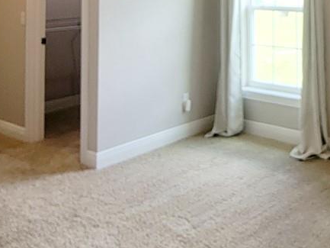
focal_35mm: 48
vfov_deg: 27.2
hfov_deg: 37.9
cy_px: -37
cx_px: 272
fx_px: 458
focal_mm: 2.2
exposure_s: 1/60.2
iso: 80
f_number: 2.2
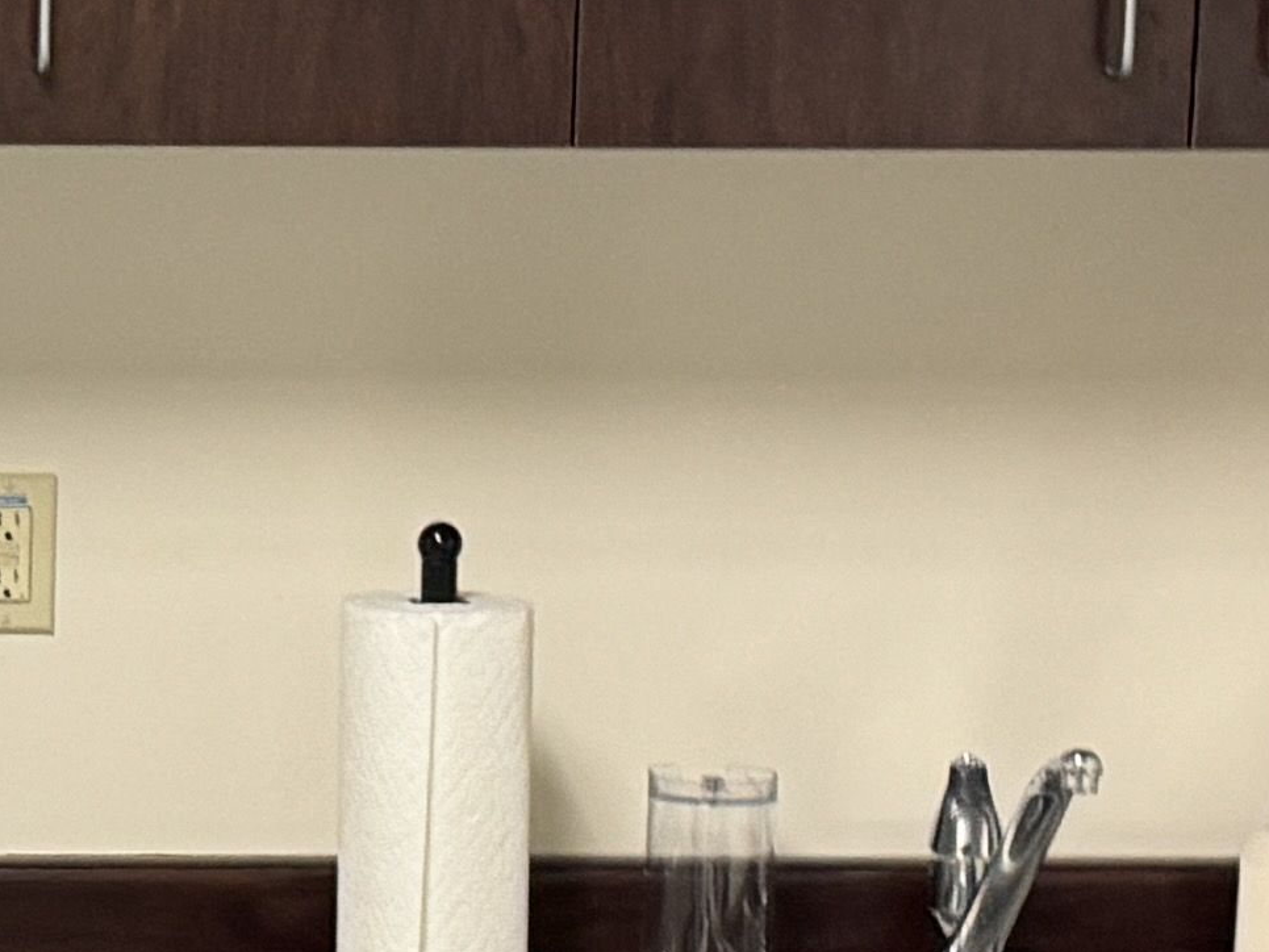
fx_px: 5206
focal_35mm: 142
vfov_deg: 10.4
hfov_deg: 13.6
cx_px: -203
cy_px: 619
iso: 320
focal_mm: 6.86
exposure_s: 1/60
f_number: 1.78
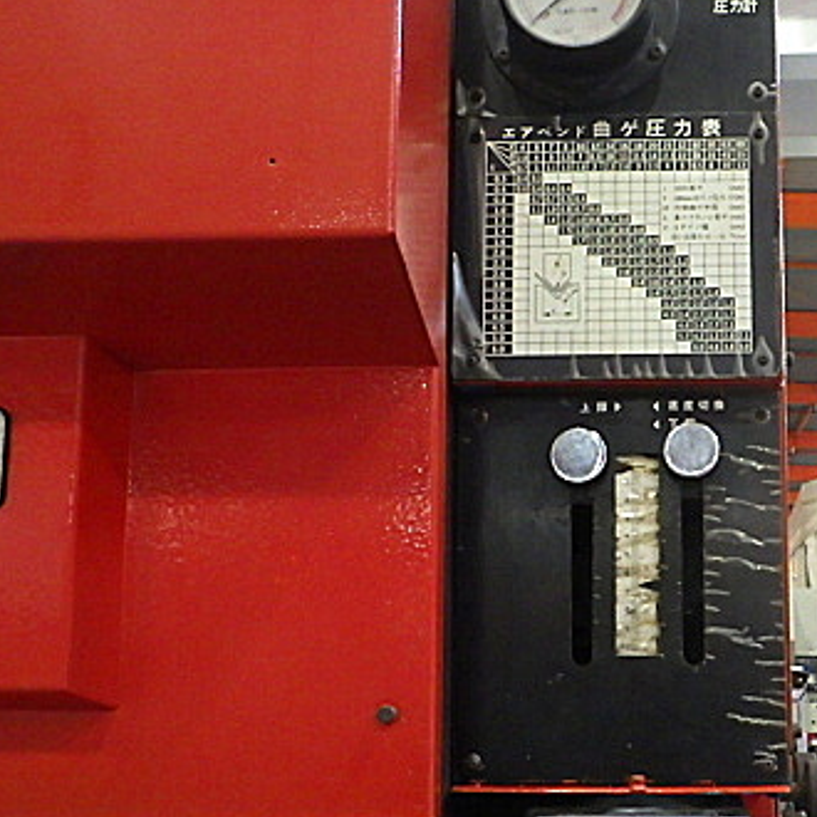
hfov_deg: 34.6
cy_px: 463
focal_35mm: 48
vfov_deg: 35.3
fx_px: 1282
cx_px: 612
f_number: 3.5
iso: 1250
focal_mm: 5
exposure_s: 1/45
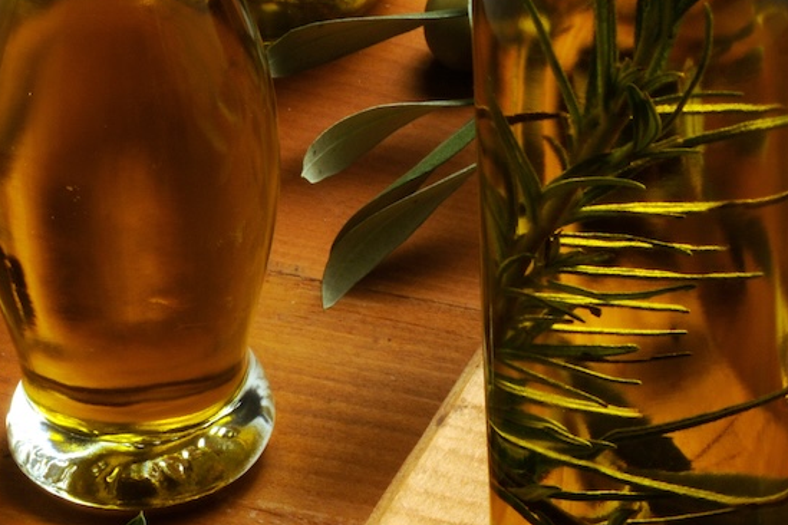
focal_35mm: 344
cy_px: 552
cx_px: 794
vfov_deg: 4.0
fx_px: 7531
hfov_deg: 6.0
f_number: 29
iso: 200
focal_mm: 105
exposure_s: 1/125
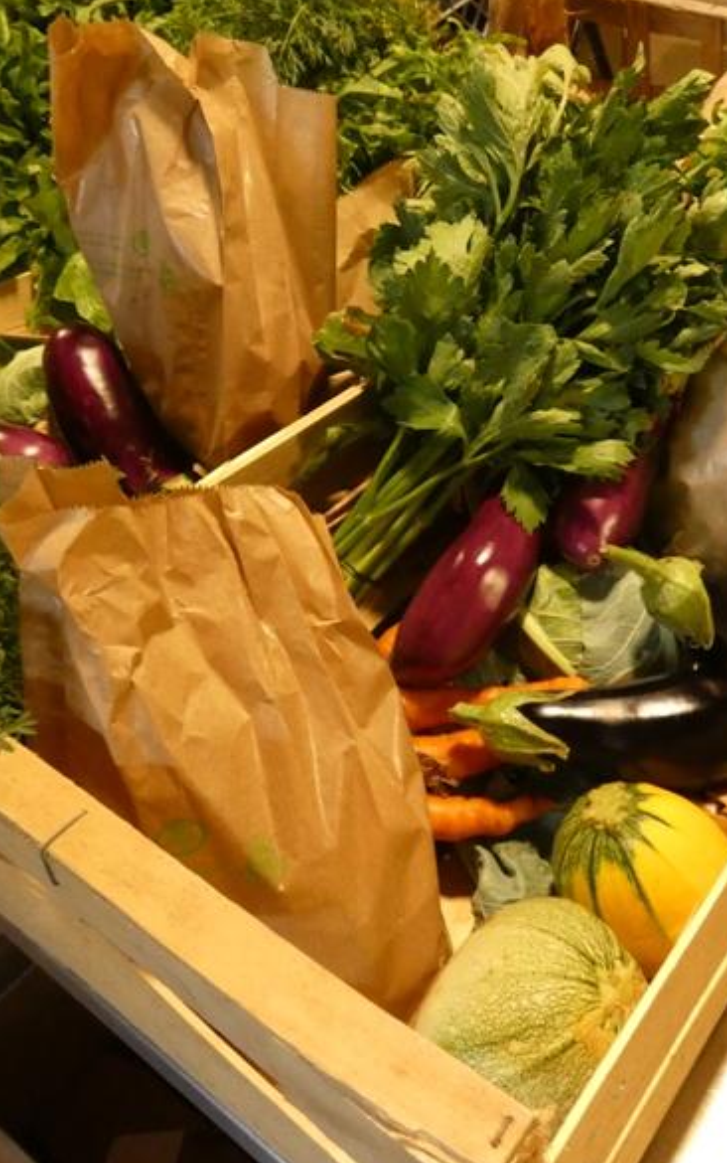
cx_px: 532
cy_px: 588
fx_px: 919
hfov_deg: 42.1
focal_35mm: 29
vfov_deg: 64.6
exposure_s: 1/60
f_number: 2.8
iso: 800
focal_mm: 3.6
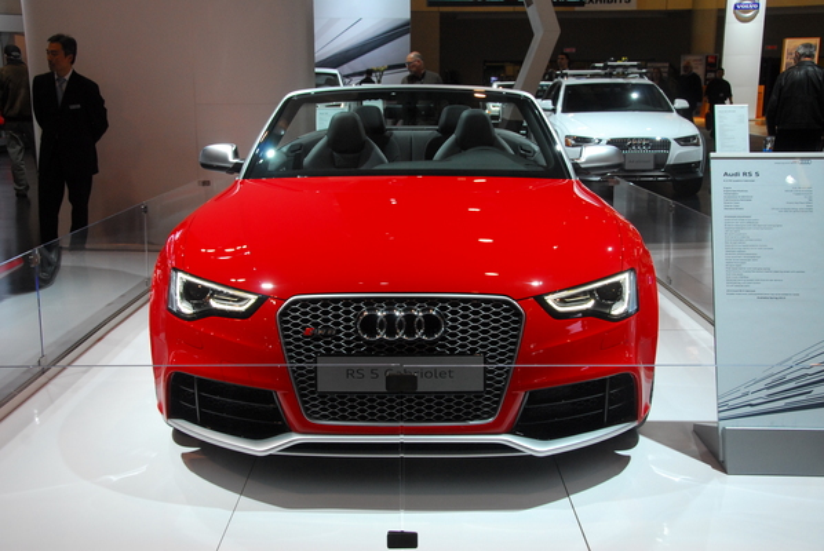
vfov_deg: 30.9
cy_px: 276
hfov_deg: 44.9
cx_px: 412
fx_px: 997
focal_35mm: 44
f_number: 8
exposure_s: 1/50
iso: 640
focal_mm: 29
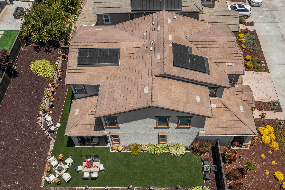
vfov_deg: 38.9
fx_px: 269
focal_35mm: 34
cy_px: 93
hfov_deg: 55.8
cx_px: 153
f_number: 6.3
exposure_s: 1/500
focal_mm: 10.26
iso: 100
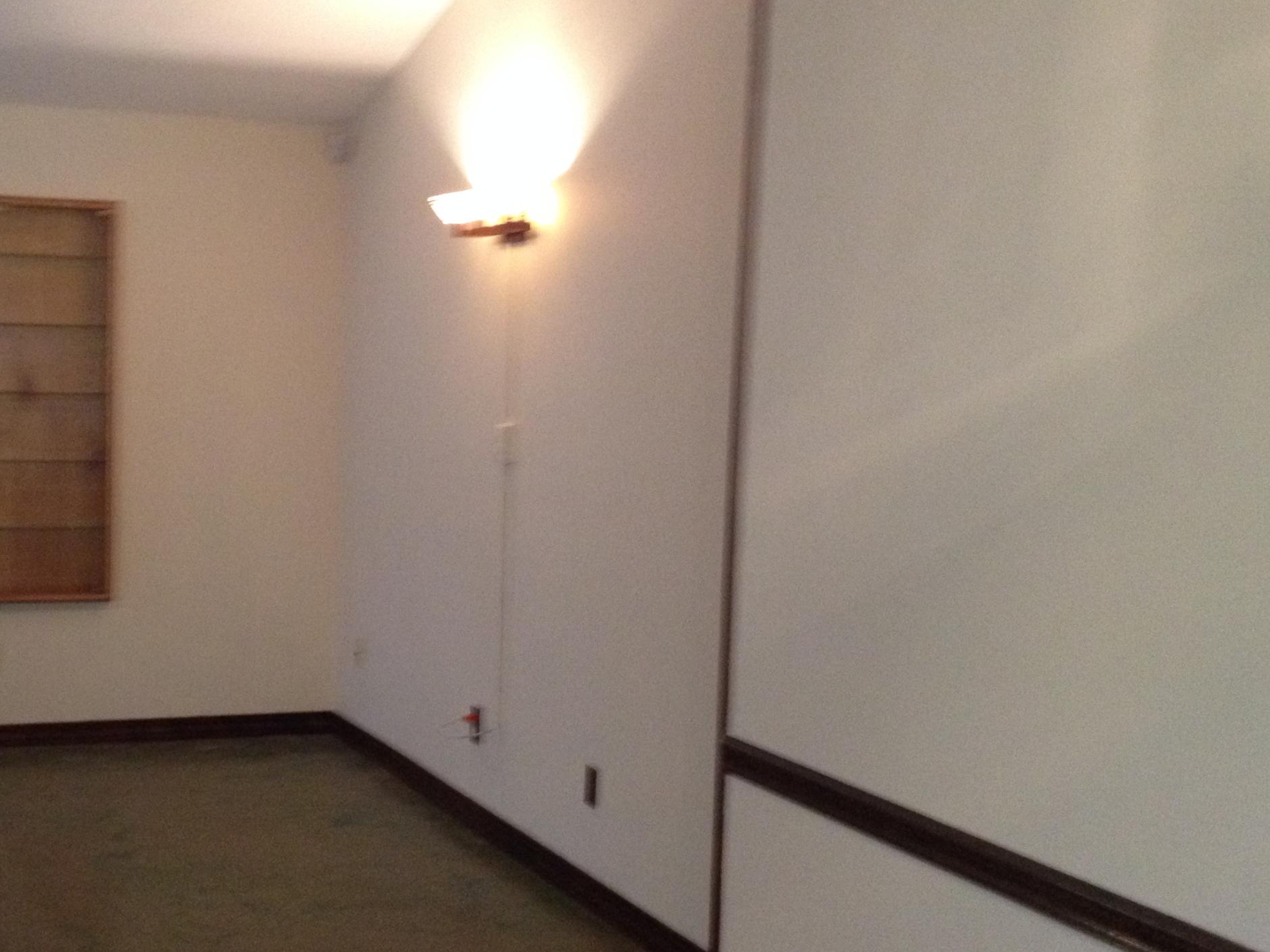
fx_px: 2054
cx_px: 322
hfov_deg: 33.7
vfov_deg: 26.1
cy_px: 509
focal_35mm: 56
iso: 250
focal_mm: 4.28
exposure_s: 1/20
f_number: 2.4
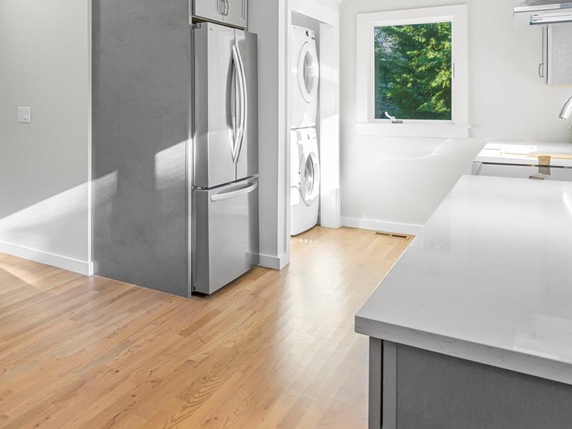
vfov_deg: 42.8
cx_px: 9
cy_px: 107
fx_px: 529
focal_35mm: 32
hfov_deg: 47.8
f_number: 9
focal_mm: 14
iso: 250
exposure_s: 1/30
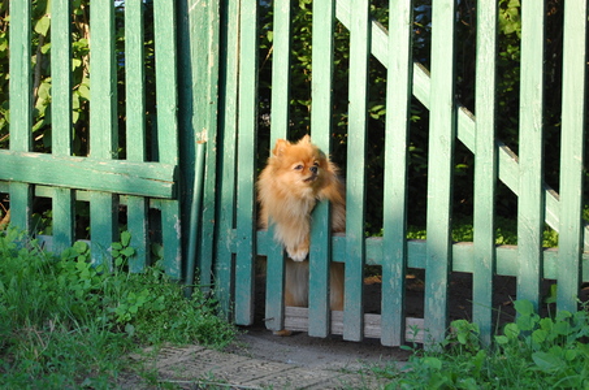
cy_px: 195
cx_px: 294
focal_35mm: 82
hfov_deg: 24.7
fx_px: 1347
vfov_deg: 16.5
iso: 400
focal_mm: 55
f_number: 5.6
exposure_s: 1/100
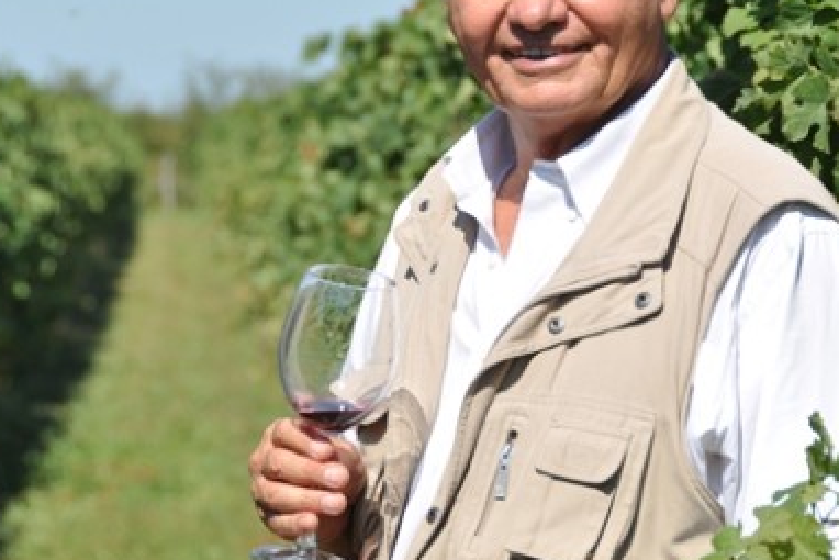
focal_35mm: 231
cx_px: 402
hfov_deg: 8.9
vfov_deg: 6.0
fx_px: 5381
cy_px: 180
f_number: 5.6
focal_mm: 95
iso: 200
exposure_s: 1/800
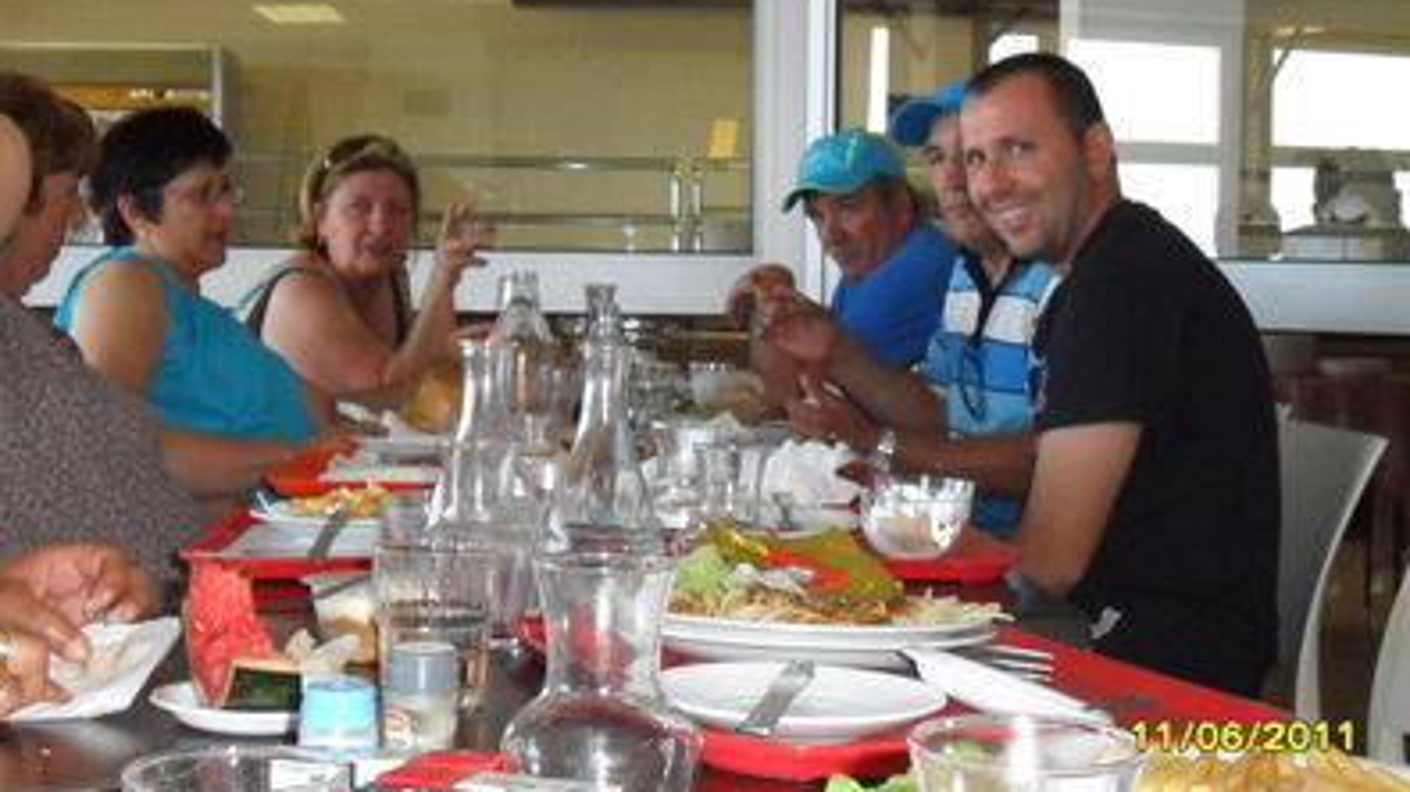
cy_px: 307
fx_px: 2131
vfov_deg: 21.0
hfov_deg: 36.6
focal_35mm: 57
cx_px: 703
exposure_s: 1/60
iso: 400
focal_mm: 9.3
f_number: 5
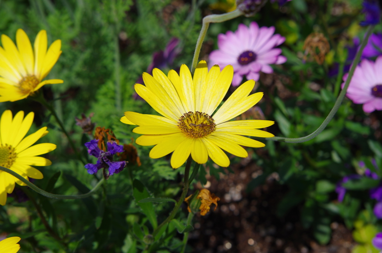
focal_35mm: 75
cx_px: 191
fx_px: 794
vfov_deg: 18.1
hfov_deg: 27.0
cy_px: 126
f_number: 10
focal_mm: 50
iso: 100
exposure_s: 1/500
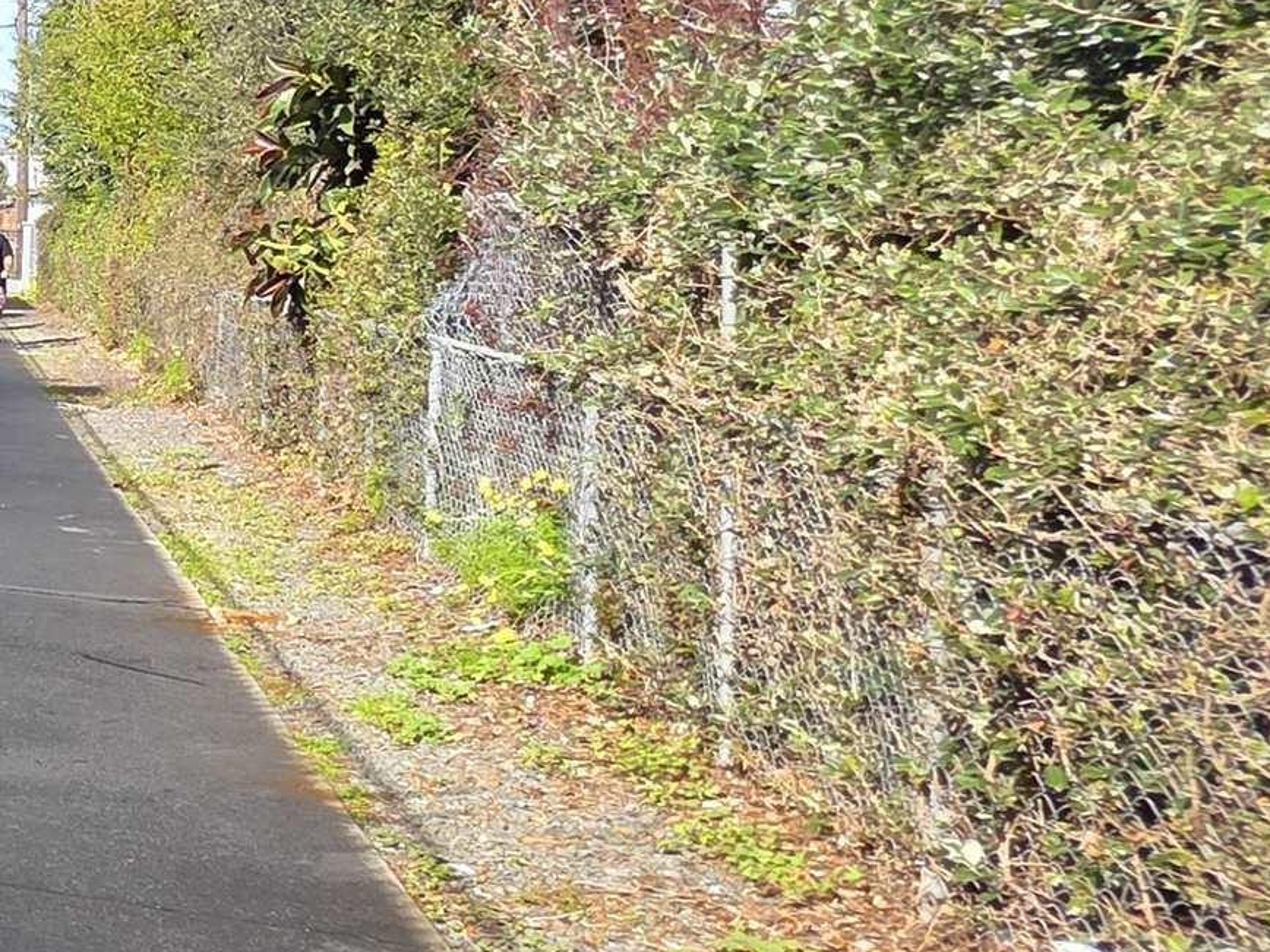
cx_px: -936
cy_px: 290
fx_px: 1688
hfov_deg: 23.6
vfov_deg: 31.2
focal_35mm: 46
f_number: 1.9
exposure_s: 1/722
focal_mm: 2.2
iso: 40
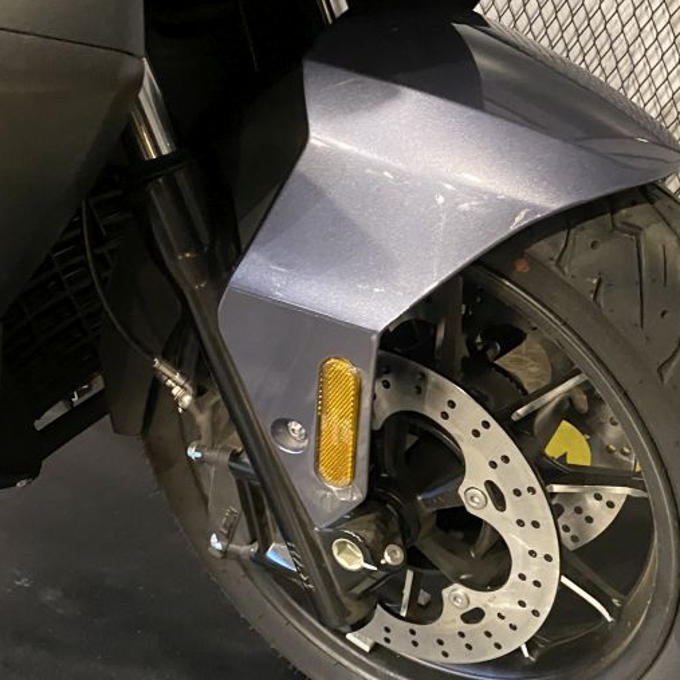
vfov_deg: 35.0
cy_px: 462
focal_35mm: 48
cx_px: 424
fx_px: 1067
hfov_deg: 35.2
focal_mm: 4.25
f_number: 1.8
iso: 800
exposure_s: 1/25
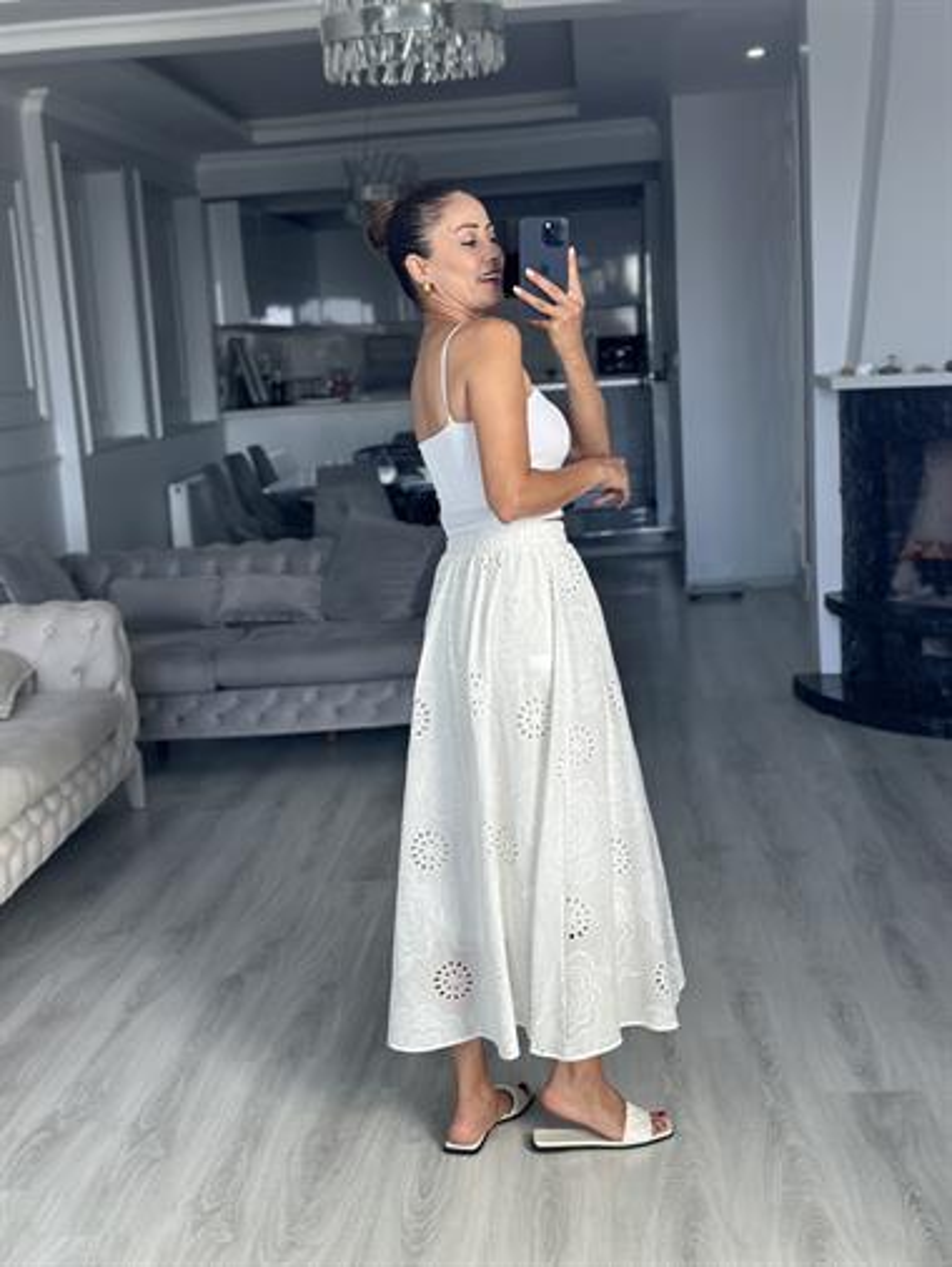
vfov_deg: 39.6
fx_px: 1759
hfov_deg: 30.3
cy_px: 634
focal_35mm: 48
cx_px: 476
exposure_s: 1/158
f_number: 1.78
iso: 100
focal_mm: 6.86
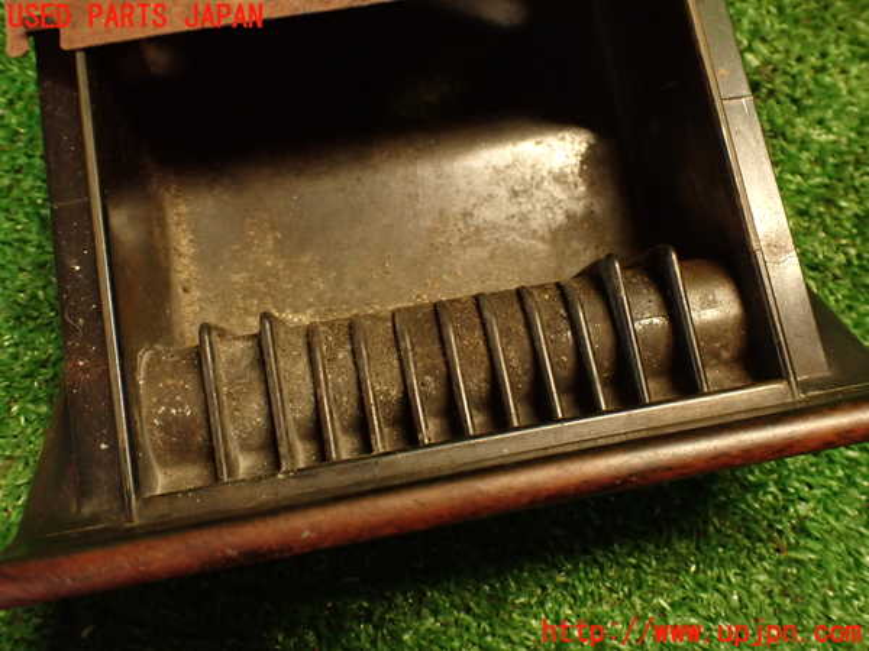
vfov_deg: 44.2
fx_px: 803
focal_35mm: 32
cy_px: 326
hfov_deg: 56.8
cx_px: 434
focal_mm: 5.79
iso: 500
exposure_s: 1/30
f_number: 2.4
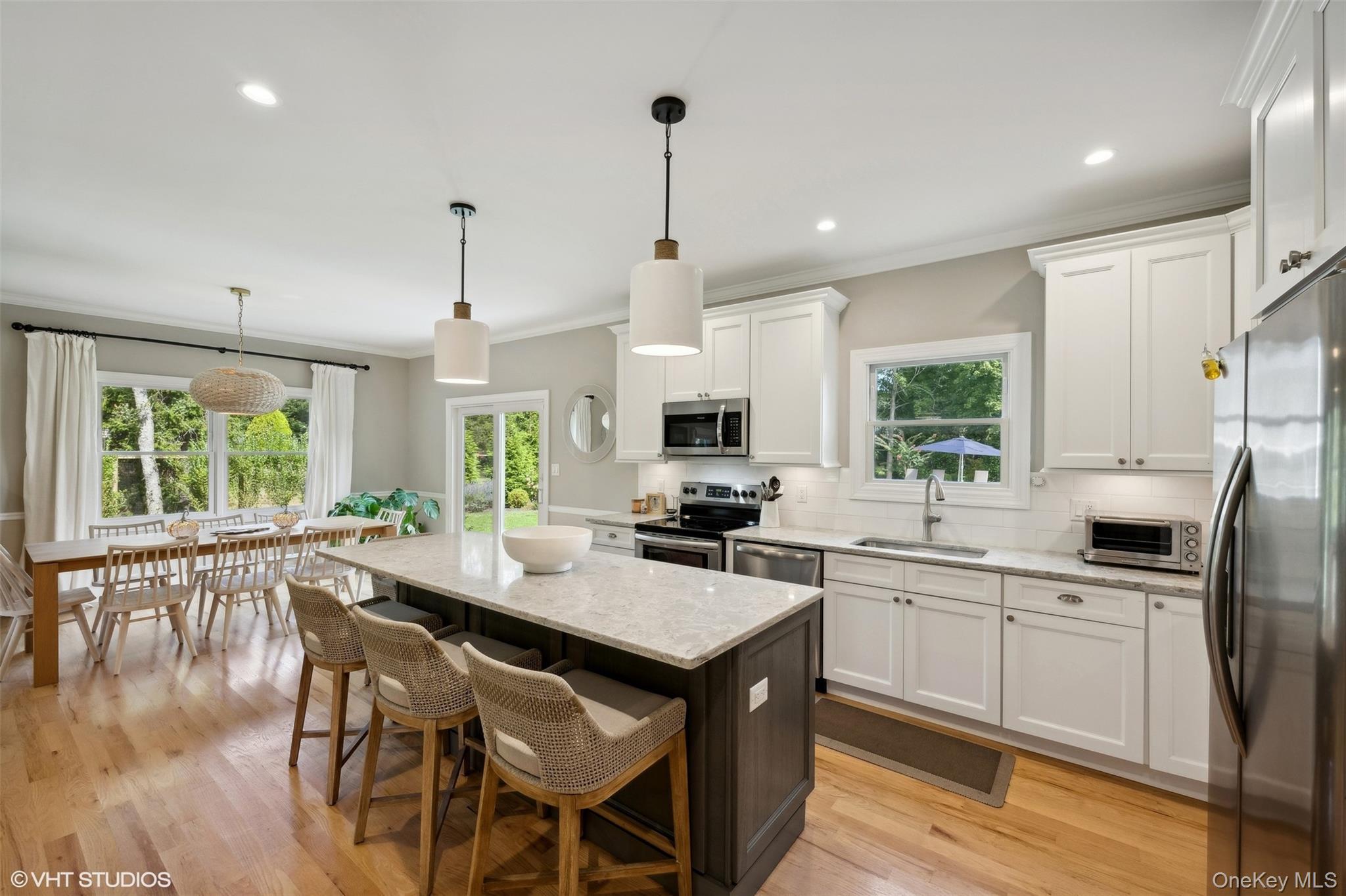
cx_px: 673
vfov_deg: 81.2
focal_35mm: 14
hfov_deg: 104.3
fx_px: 523
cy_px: 448
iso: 800
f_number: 8
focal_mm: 14
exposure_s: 1/60
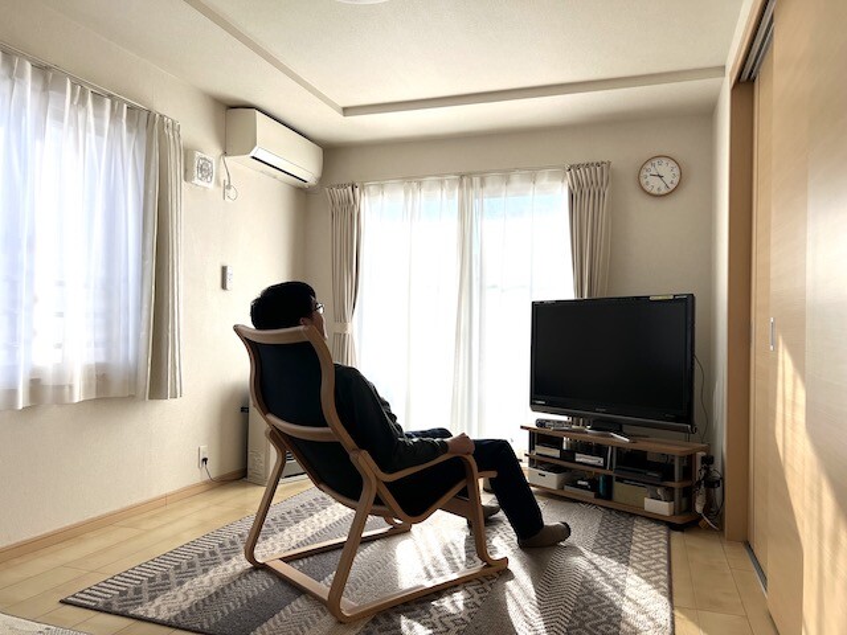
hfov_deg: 67.3
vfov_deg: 53.1
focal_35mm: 26
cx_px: 424
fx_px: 636
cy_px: 318
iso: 50
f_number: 1.5
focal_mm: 5.7
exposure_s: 1/853
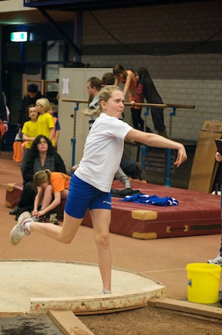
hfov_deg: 13.0
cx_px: 111
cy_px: 168
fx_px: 976
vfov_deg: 19.5
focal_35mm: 105
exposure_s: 1/125
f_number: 4.5
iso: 3200
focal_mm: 70
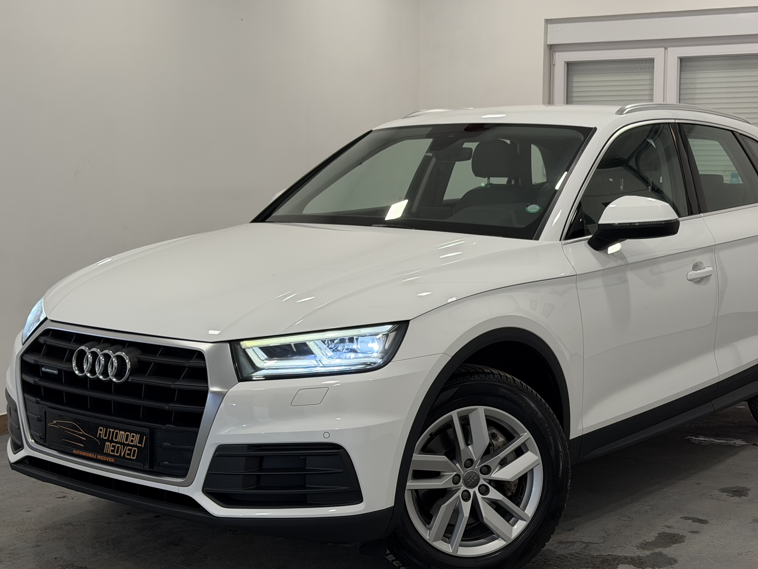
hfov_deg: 34.3
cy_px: 255
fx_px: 1226
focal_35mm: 56
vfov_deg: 26.1
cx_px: 420
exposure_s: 1/95
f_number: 1.78
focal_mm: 6.76
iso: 80
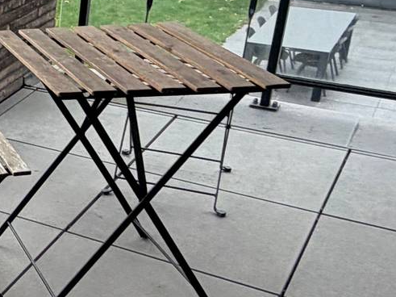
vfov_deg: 20.1
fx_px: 835
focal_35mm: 73
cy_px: 104
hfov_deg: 20.6
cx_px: -273
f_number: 2.2
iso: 50
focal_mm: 2.22
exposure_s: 1/164
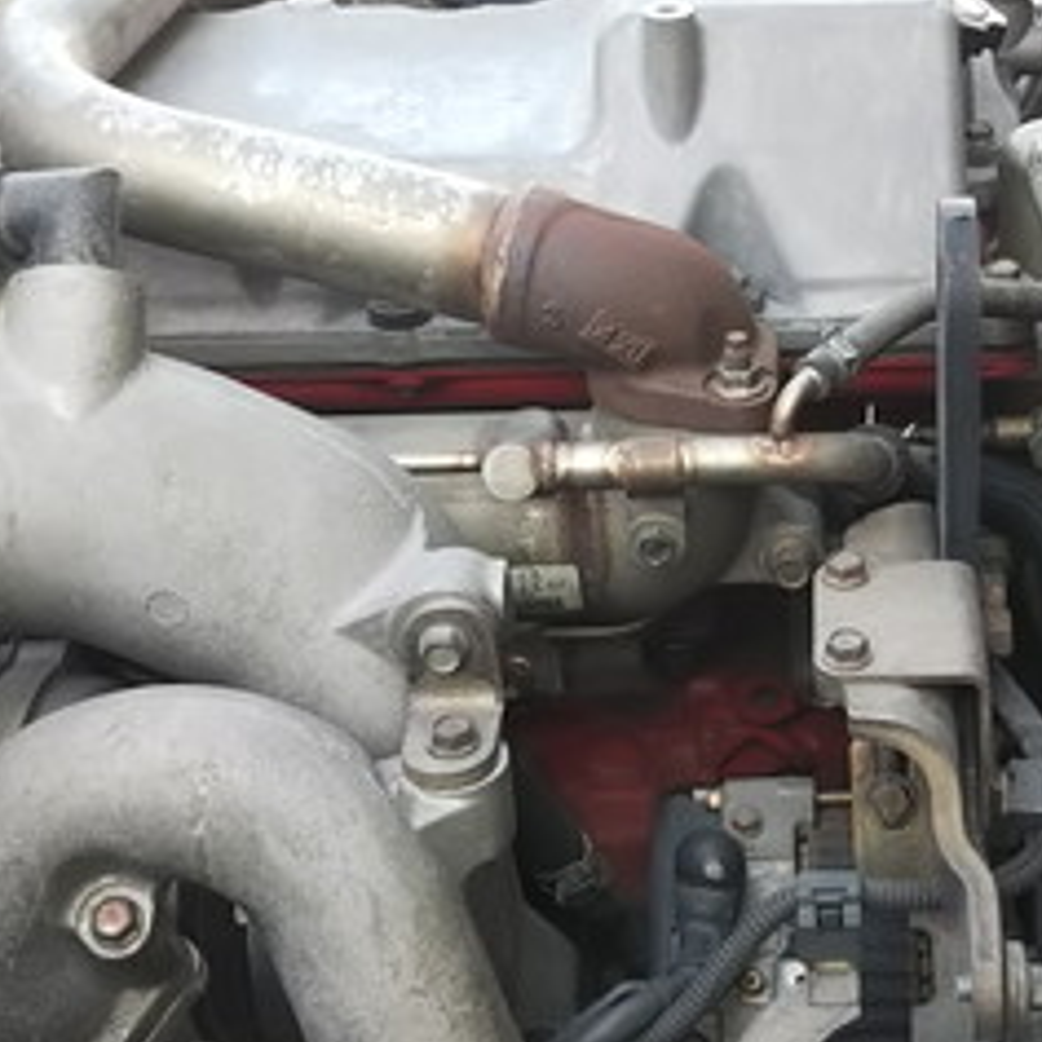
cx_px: 848
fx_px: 2452
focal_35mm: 72
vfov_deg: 24.0
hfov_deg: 23.6
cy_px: 442
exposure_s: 1/60
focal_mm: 4
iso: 40
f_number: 2.2
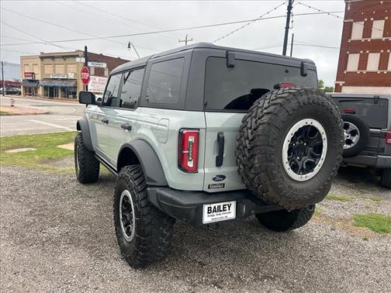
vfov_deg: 53.1
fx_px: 294
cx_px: 196
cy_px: 146
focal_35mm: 26
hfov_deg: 67.3
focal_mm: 5.7
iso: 50
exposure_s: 1/611
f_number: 1.5
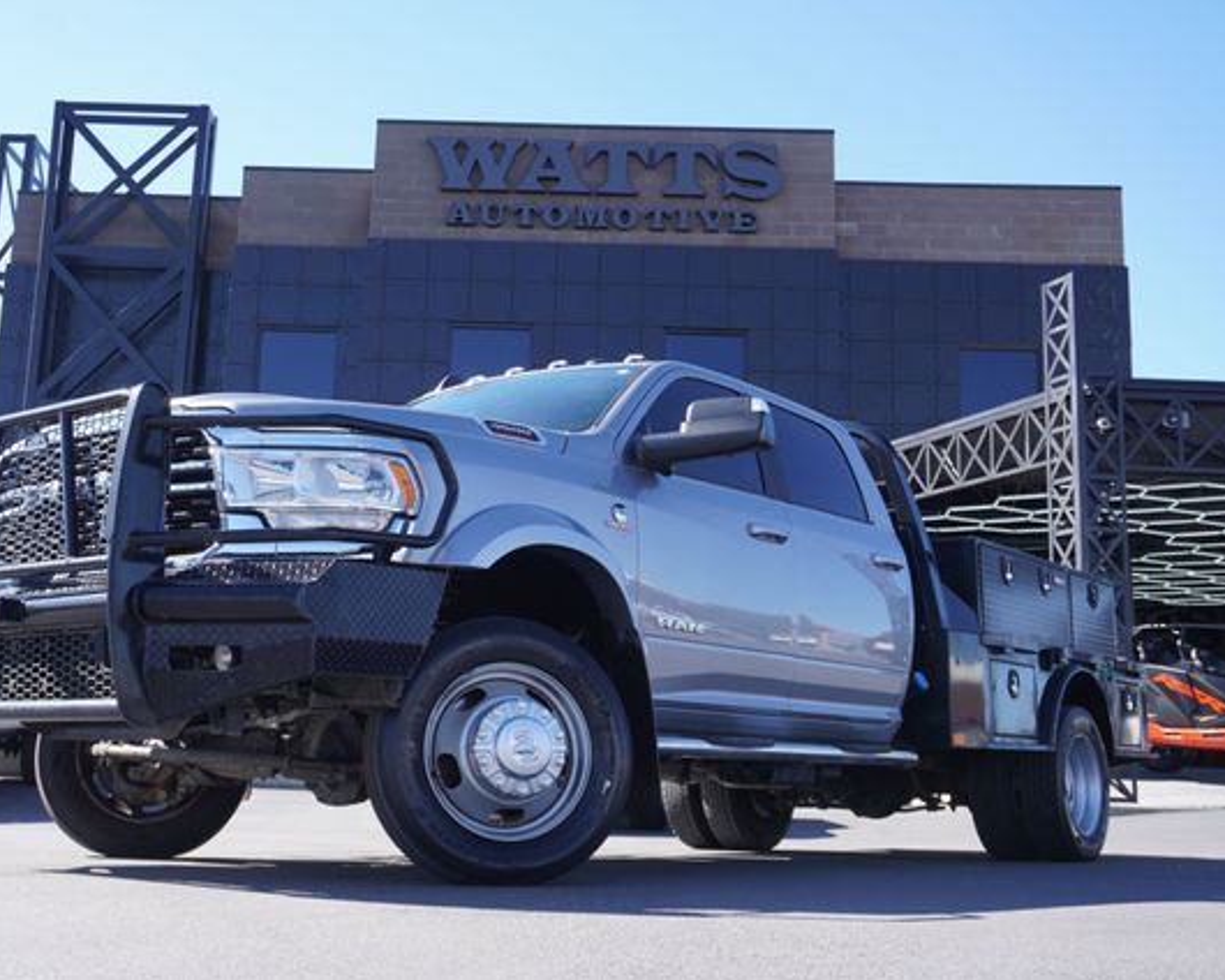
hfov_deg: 43.1
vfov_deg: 35.2
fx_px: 1543
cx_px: 497
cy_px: 490
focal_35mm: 43
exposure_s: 1/125
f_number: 6.3
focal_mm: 25
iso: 100
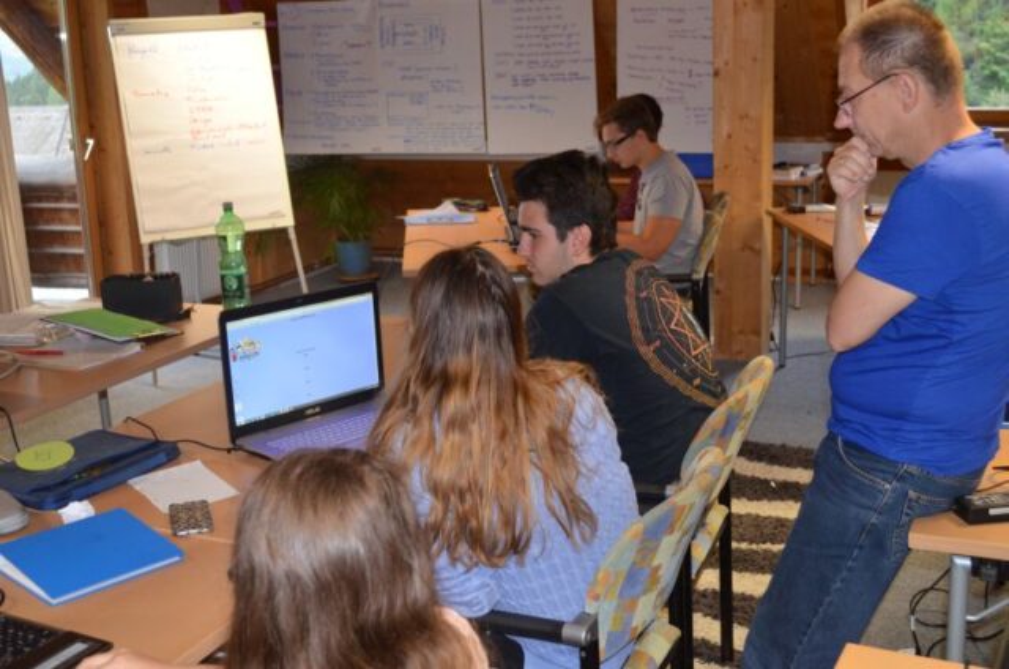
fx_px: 1217
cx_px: 504
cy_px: 334
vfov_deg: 30.7
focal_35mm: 44
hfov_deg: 45.0
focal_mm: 29
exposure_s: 1/60
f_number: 4.5
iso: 1250
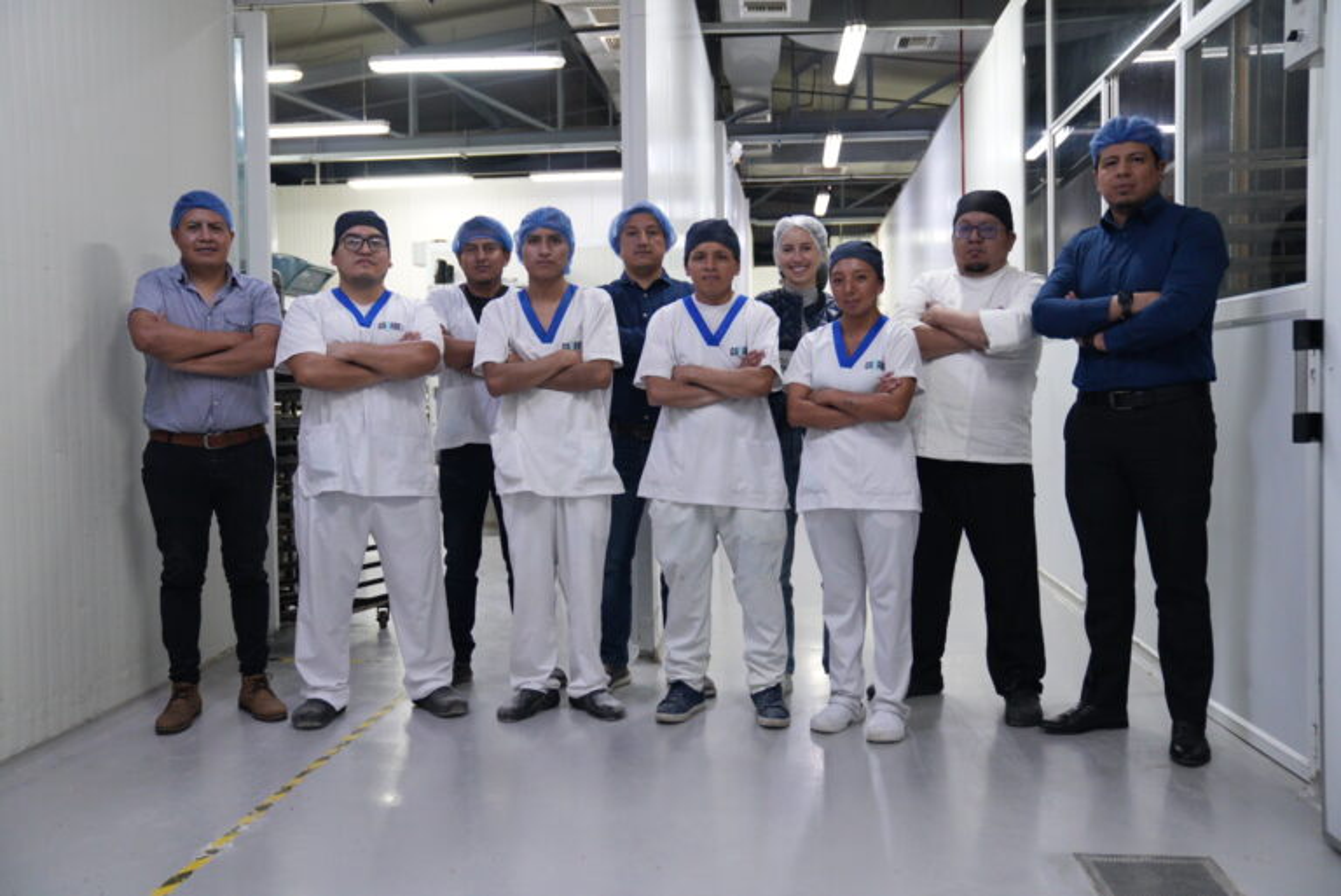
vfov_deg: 42.4
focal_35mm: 31
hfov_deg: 60.3
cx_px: 670
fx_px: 1155
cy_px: 448
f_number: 2.8
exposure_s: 1/80
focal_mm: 31
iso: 3200
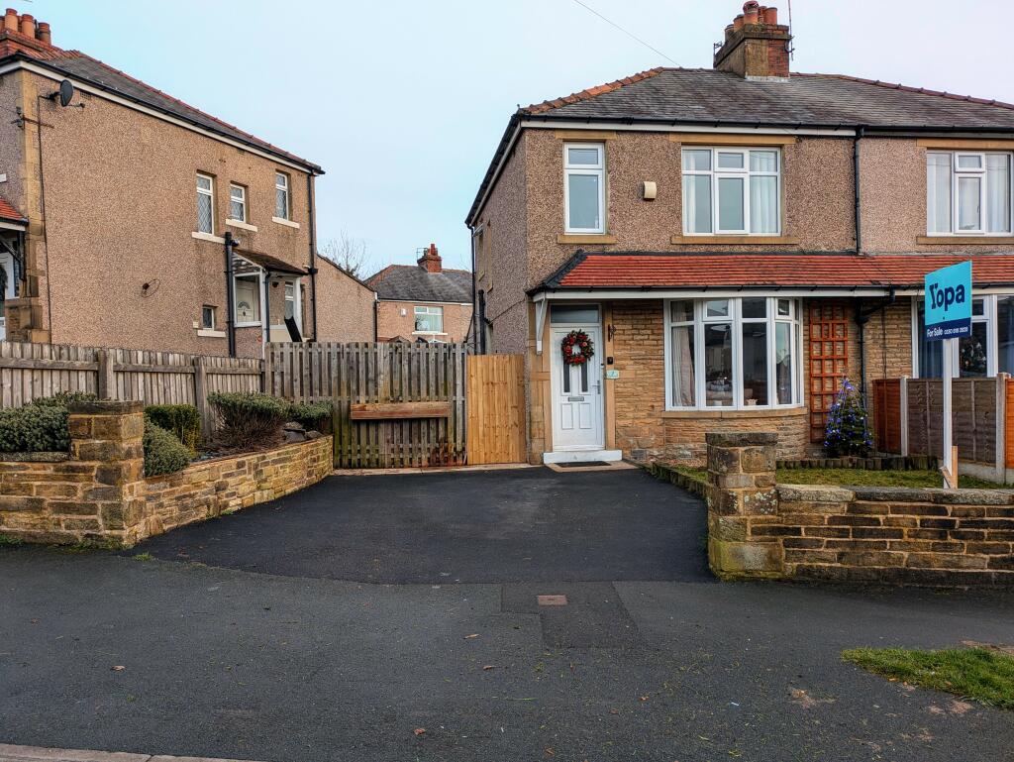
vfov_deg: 54.9
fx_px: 733
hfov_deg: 69.4
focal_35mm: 25
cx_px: 507
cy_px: 381
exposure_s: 1/317
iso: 50
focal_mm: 5.43
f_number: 1.89
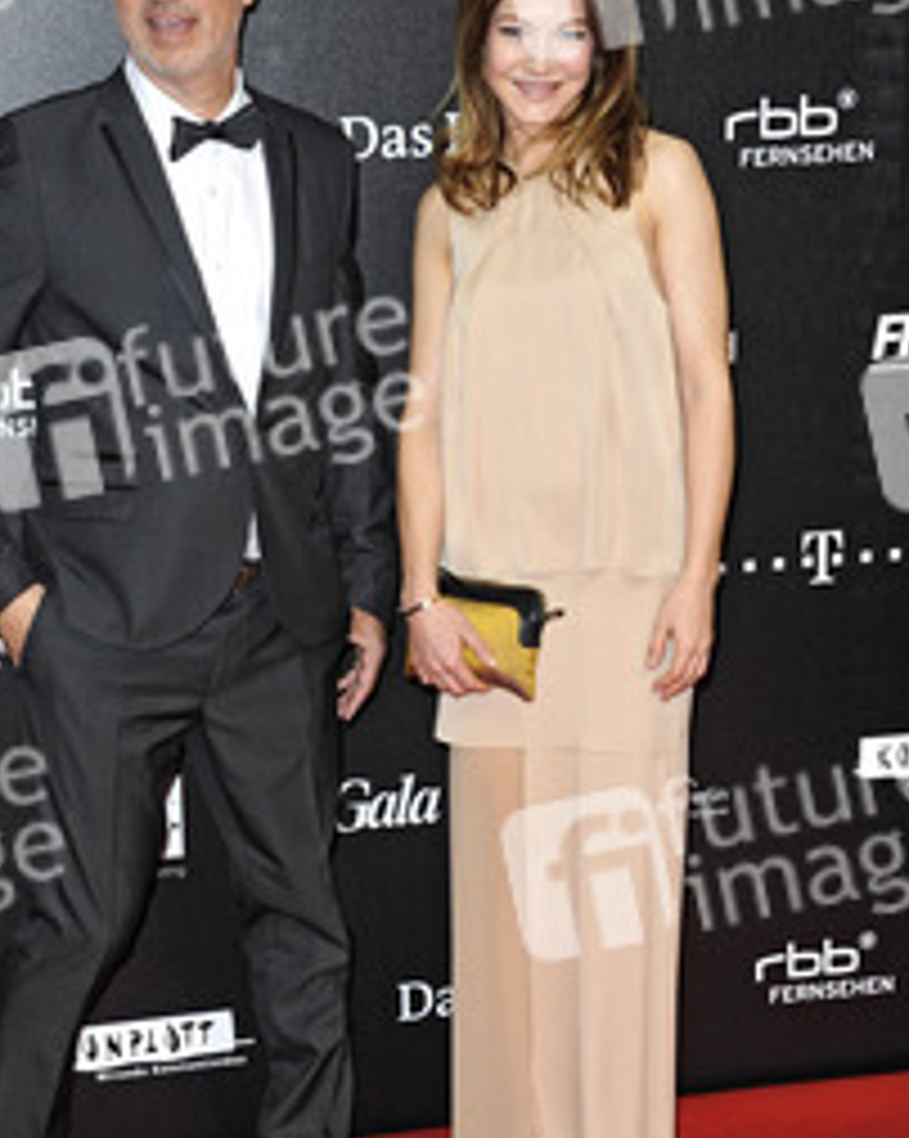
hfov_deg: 16.7
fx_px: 3098
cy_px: 630
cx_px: 324
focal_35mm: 92
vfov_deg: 20.8
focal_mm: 62
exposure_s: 1/160
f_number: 6.3
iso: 500
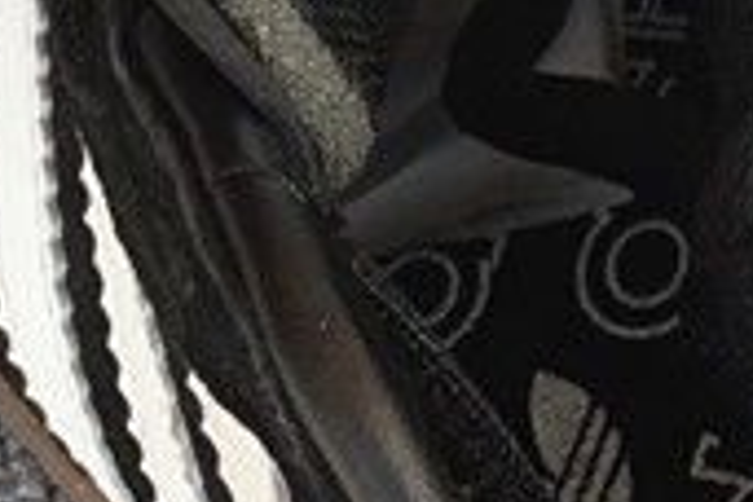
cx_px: 502
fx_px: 3556
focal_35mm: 170
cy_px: -354
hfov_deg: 12.1
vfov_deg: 7.9
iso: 32
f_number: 2.4
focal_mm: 3.3
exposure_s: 1/100
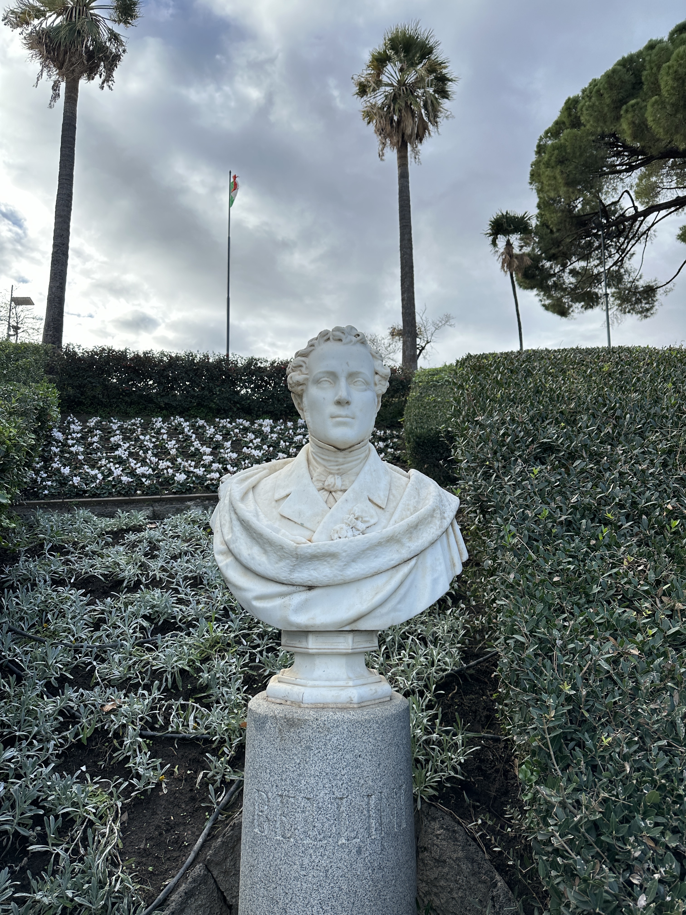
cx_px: 343
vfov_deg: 71.6
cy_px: 458
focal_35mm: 24
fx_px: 634
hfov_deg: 56.8
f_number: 1.78
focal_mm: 6.86
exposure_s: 1/1664
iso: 80
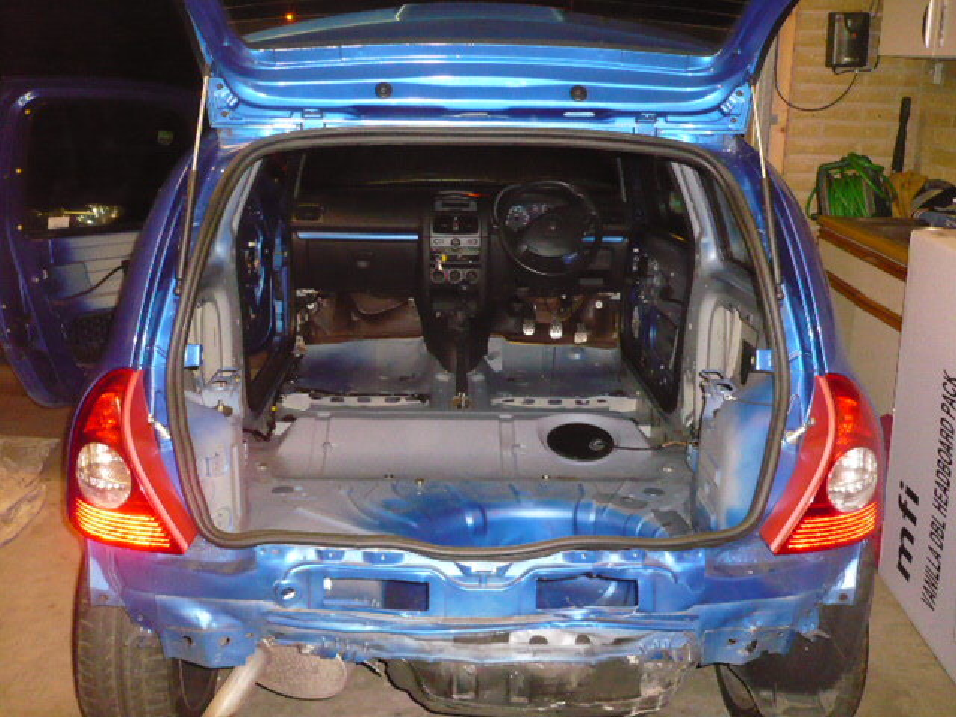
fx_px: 967
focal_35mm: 35
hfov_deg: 52.6
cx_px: 478
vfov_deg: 40.7
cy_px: 358
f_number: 2.8
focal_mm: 5.8
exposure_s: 1/30
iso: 640
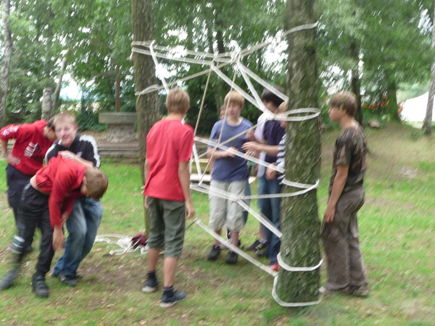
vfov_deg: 32.2
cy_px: 163
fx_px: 565
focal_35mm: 45
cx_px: 218
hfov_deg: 42.1
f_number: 4.1
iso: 100
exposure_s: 1/30
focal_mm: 7.6
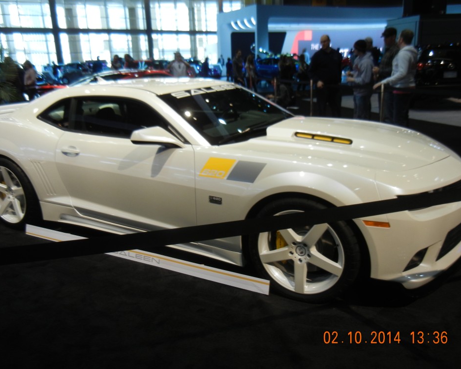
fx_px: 437
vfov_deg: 45.8
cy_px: 188
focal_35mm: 32
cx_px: 226
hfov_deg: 55.6
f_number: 3.5
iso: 160
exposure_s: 1/73.8
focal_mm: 5.4
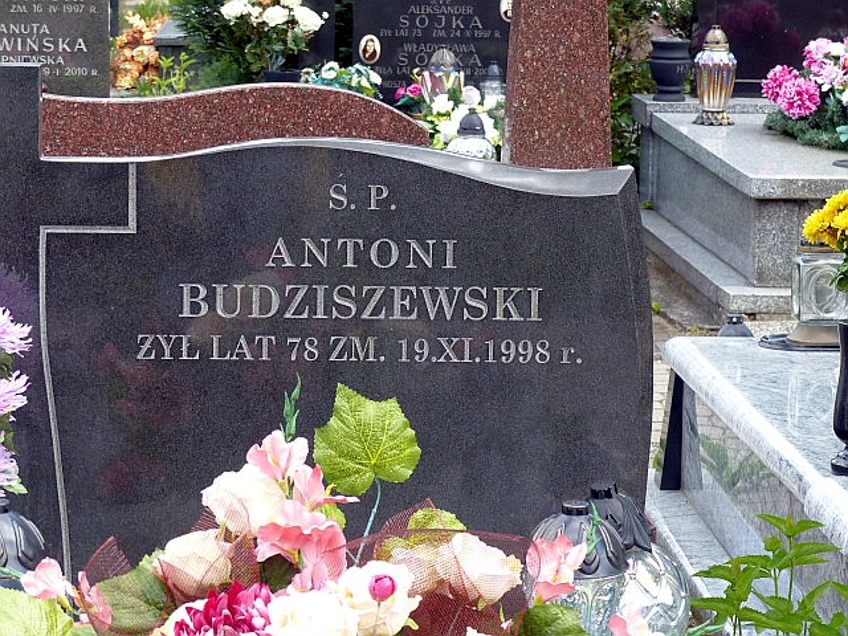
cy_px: 318
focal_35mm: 121
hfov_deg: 16.3
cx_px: 424
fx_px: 2964
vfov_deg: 12.2
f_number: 4
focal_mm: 21.8
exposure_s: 1/160
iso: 100
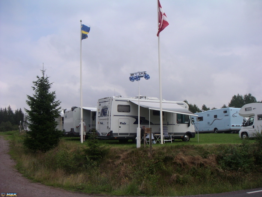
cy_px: 98
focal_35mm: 38
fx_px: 288
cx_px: 131
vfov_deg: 37.7
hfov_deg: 49.0
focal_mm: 6
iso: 50
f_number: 6.6
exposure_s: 1/190
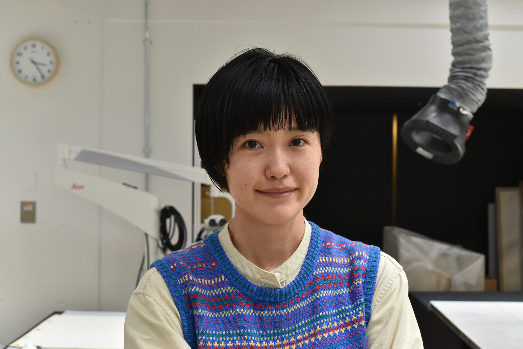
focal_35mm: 57
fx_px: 828
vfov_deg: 23.8
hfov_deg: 35.0
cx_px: 262
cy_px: 174
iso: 800
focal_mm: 38
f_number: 8
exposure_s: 1/200
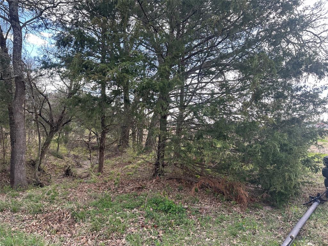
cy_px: 123
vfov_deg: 56.8
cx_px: 164
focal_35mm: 24
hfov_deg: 71.6
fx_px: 227
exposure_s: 1/334
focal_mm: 6.86
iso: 80
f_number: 1.78
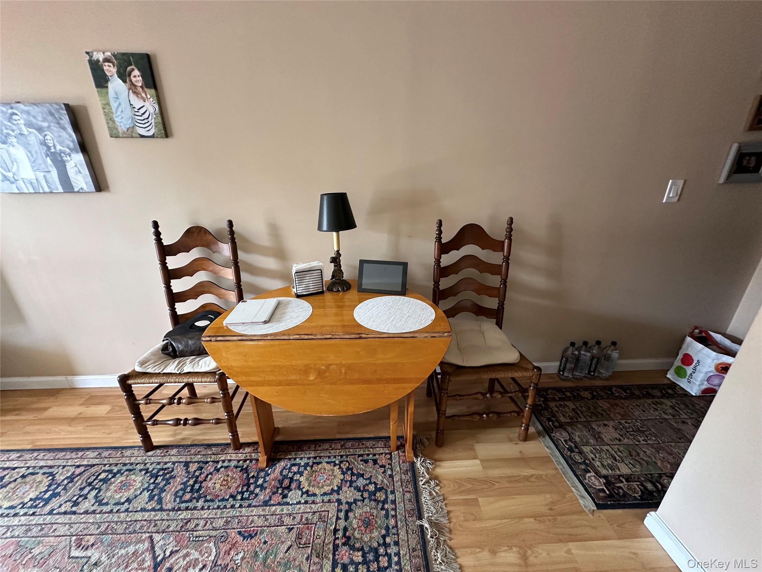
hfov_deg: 102.1
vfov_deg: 85.7
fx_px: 308
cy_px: 286
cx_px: 381
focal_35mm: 14
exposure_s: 1/60
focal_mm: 2.22
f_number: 2.2
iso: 320
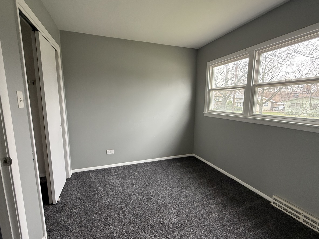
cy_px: 123
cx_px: 160
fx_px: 157
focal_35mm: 17
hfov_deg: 91.0
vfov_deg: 74.7
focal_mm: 2.22
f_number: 2.2
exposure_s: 1/99
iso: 200
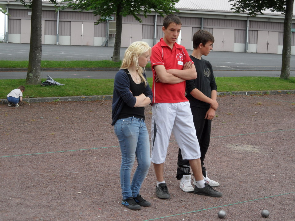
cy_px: 110
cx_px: 148
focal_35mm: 60
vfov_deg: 24.4
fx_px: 511
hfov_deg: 32.2
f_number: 4
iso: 80
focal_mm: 10.3
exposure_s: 1/180
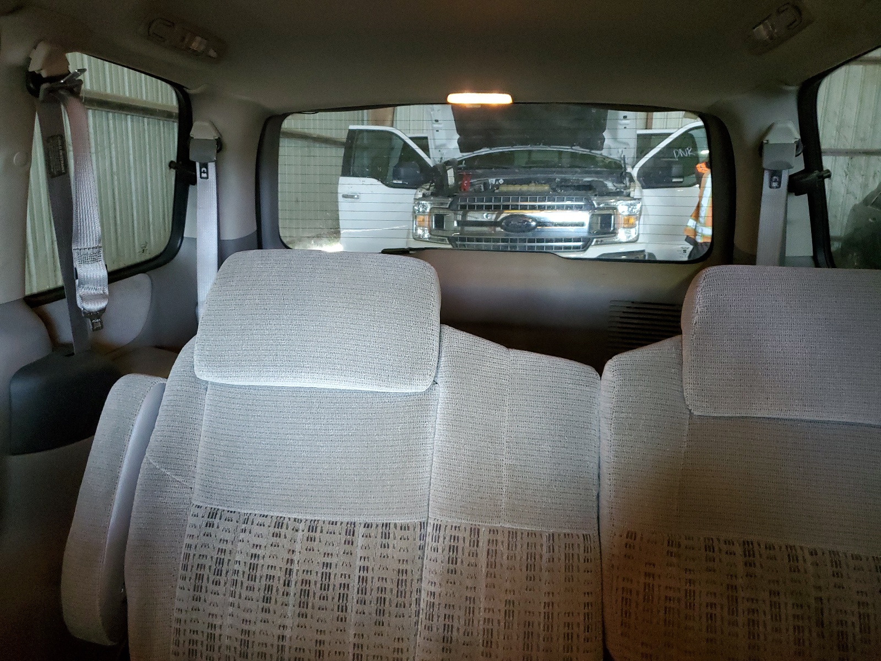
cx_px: 440
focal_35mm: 26
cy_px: 330
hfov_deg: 67.3
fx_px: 662
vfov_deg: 53.1
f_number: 1.5
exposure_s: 1/60.2
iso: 389
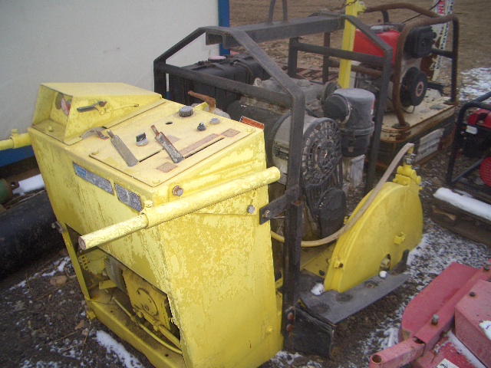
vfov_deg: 40.7
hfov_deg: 52.6
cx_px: 246
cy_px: 184
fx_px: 496
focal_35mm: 35
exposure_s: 1/60
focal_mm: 5.8
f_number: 2.6
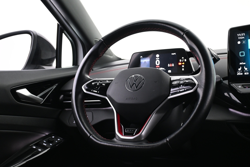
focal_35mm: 39
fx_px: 271
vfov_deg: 34.2
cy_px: 84
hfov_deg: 49.6
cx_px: 125
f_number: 4.5
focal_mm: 26
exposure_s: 1/15
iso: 1600
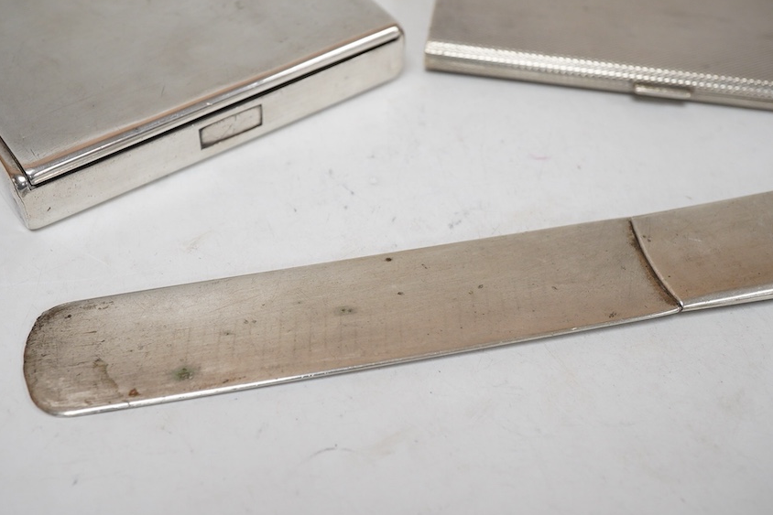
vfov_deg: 28.1
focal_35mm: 48
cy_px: 266
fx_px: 1031
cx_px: 363
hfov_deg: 41.1
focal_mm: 30
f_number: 10
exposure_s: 1/125
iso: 1250
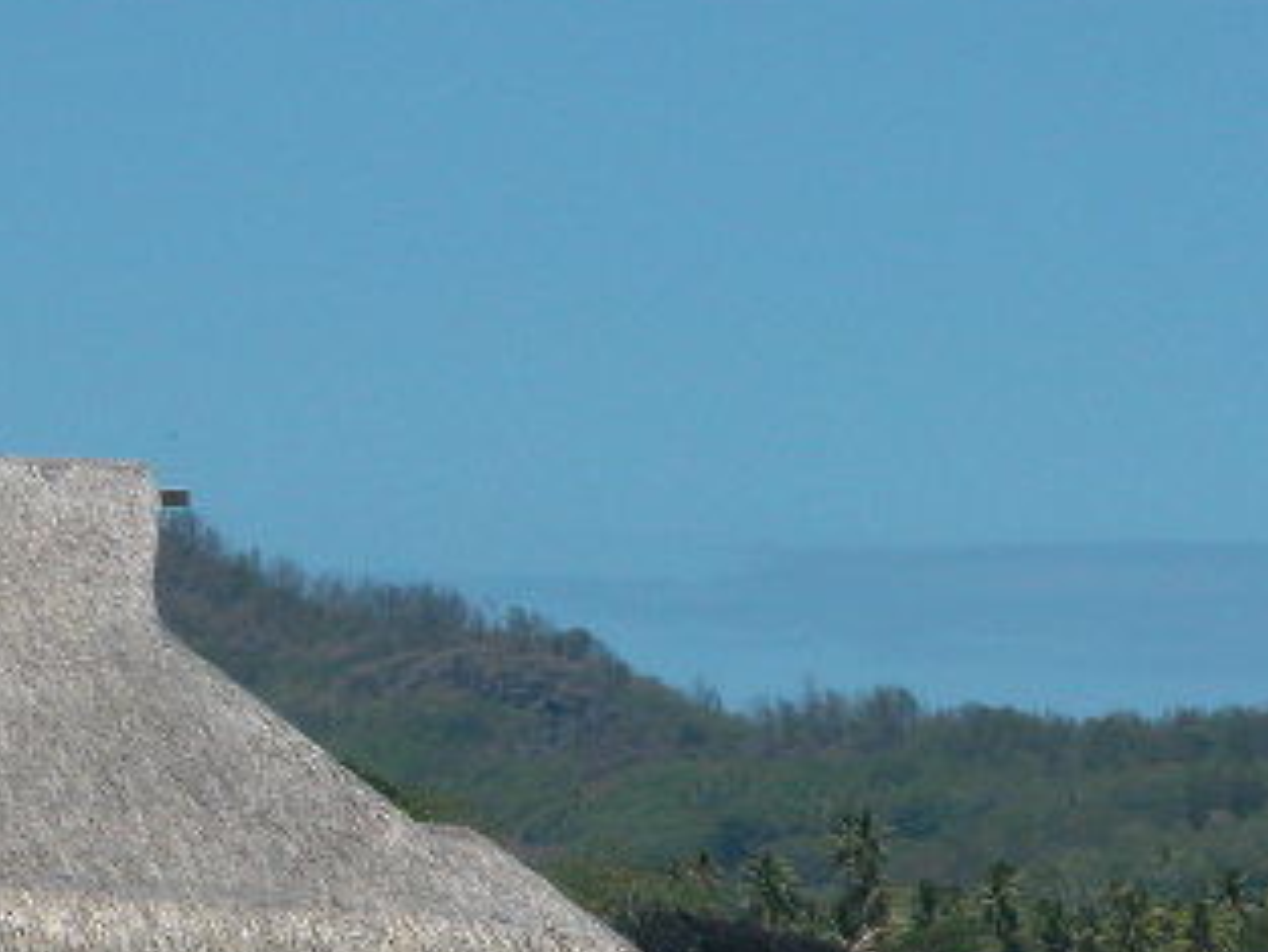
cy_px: 749
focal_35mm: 390
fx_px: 14291
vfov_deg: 3.8
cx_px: -16
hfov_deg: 5.1
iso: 100
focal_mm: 48.5
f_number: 7.1
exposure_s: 1/501
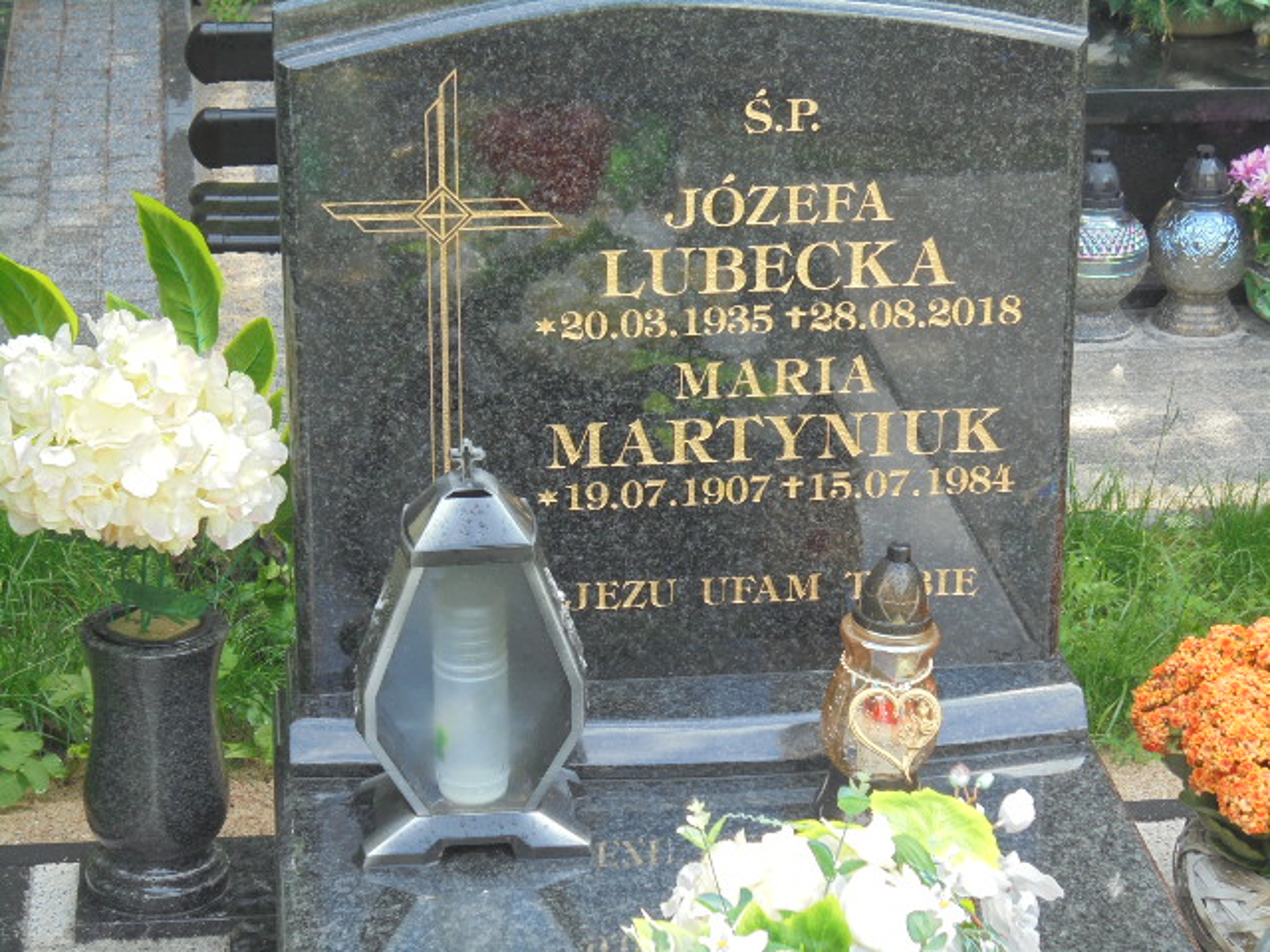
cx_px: 635
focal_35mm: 94
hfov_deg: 20.9
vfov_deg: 15.7
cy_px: 476
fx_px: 3449
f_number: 4.7
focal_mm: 16.9
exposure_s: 1/60
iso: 100
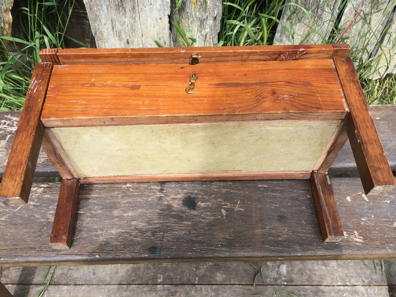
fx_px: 332
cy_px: 148
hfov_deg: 61.7
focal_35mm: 29
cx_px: 198
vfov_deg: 48.2
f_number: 2.2
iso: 32
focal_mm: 4.15
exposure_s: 1/789
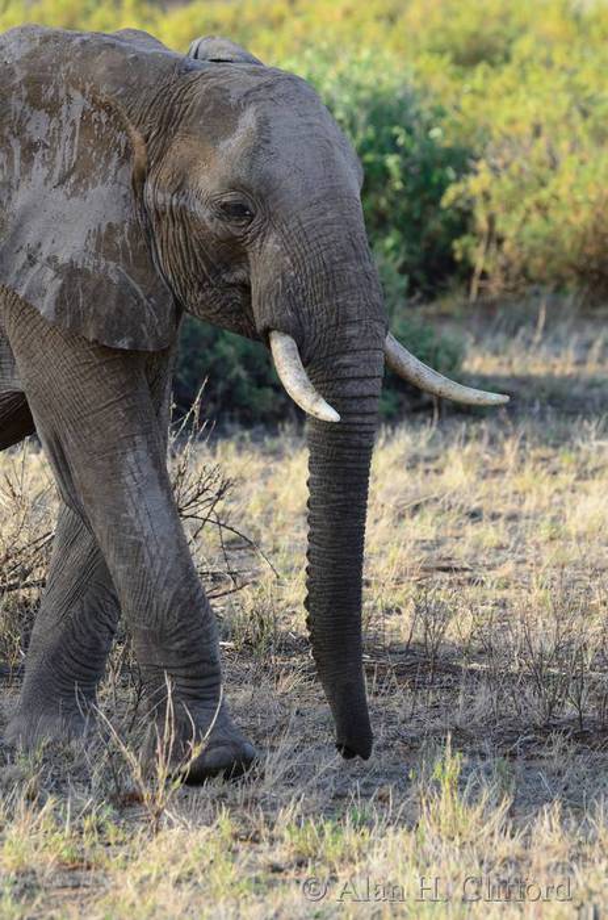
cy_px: 460
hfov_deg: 3.6
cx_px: 304
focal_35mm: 375
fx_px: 9551
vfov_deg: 5.5
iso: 500
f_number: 5.3
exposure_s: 1/400
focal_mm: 250
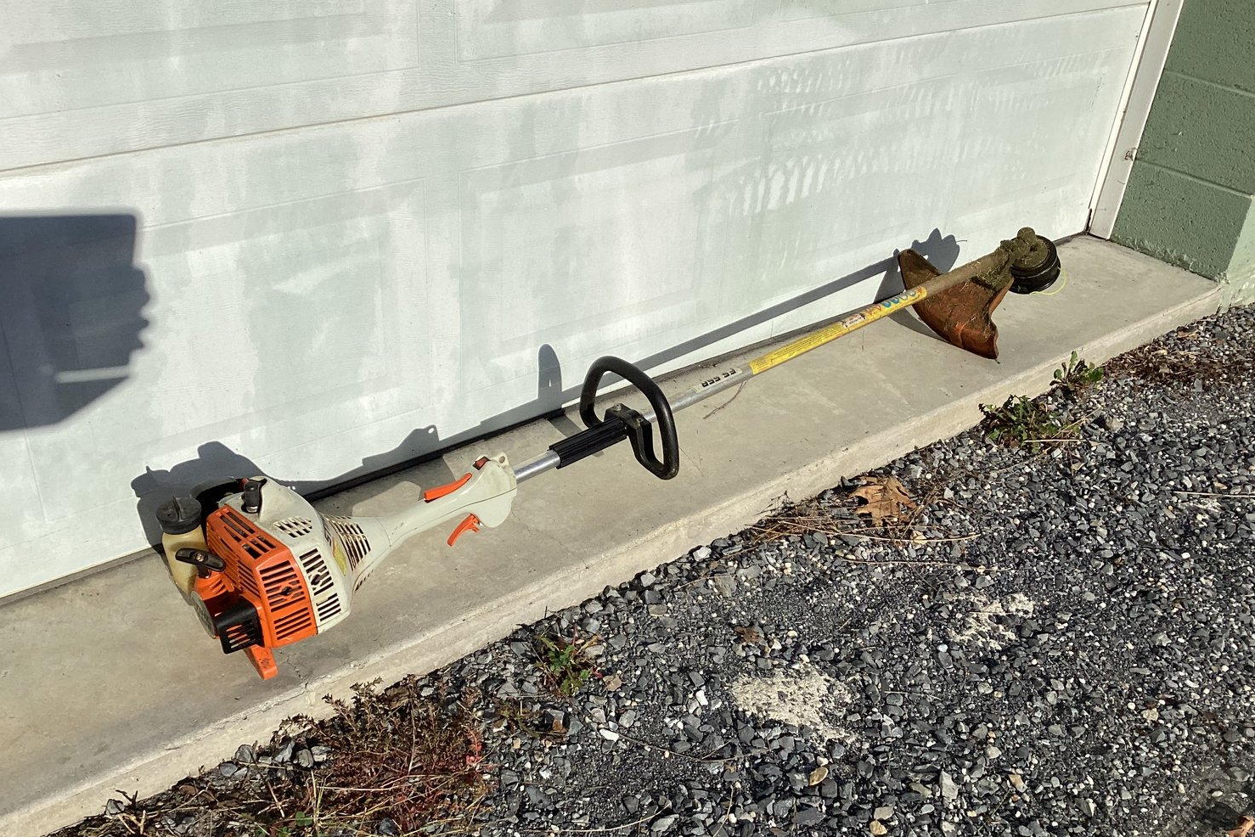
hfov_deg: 57.2
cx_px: 630
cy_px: 442
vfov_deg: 40.0
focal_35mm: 33
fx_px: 1151
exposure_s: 1/3704
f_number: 2.4
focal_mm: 3.3
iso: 25
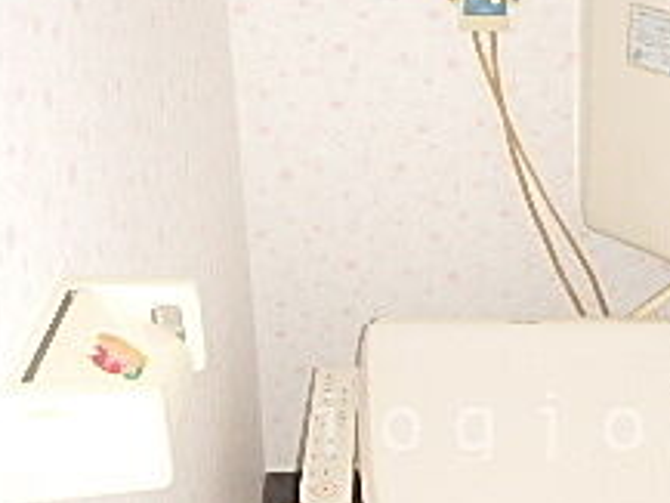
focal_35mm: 62
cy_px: 423
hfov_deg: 30.5
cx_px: 522
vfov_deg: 23.2
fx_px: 1201
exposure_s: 1/30
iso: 400
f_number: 3.5
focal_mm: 3.7
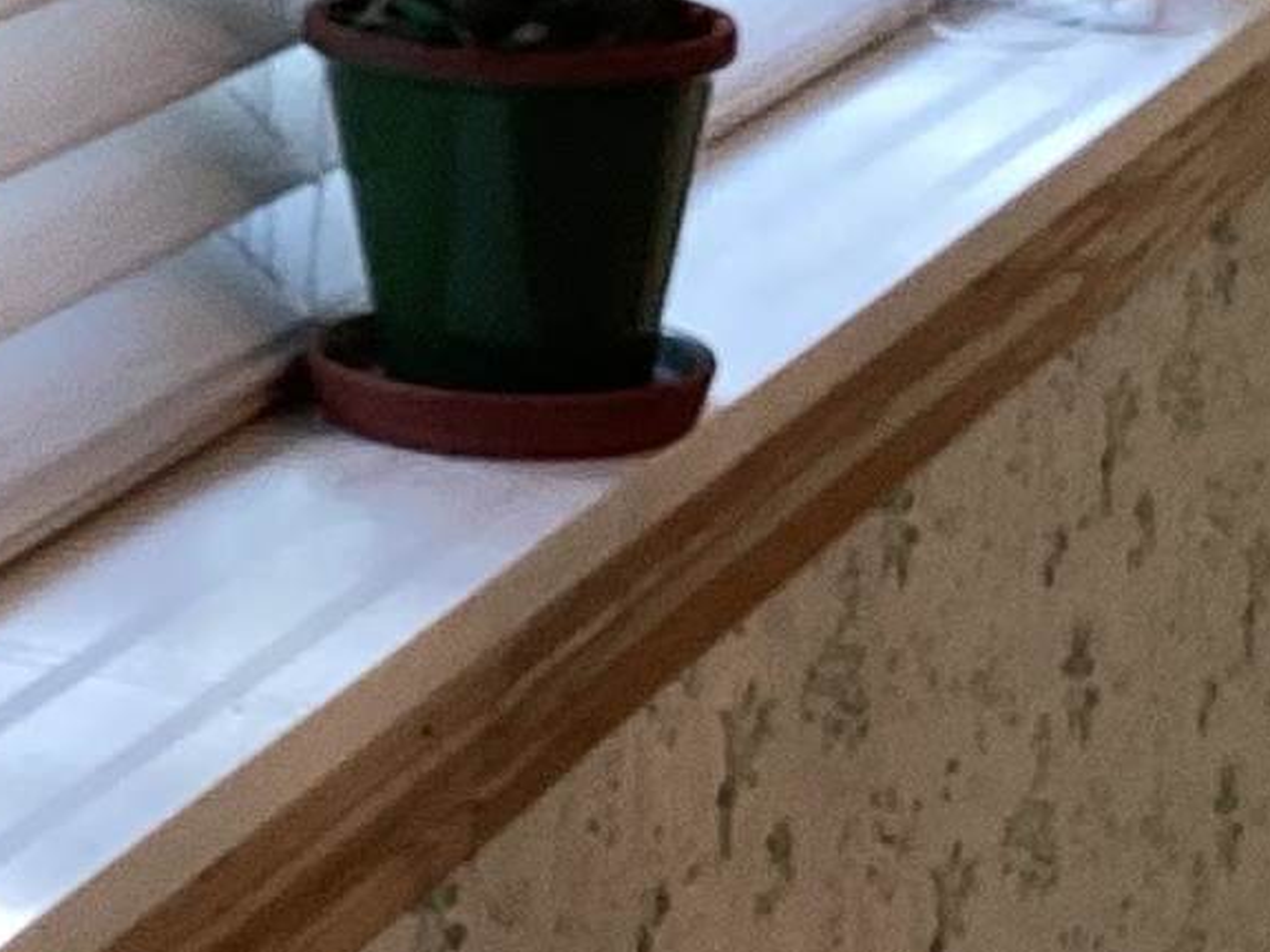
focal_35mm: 166
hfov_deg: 11.5
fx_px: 6088
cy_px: -644
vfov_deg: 8.6
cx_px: -524
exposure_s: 1/60
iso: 64
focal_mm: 3.3
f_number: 2.4
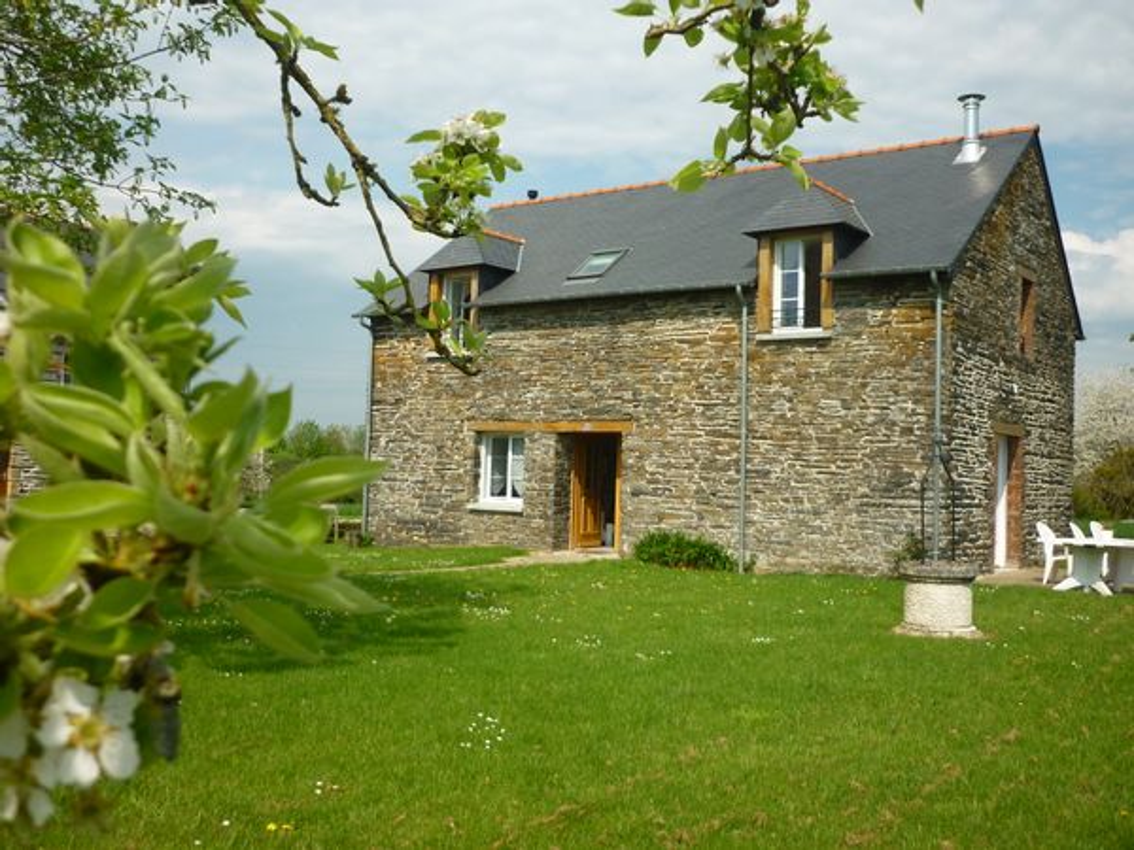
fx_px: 1081
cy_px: 425
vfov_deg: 42.9
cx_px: 567
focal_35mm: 33
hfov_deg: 55.4
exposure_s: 1/200
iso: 80
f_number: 8
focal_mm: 5.5
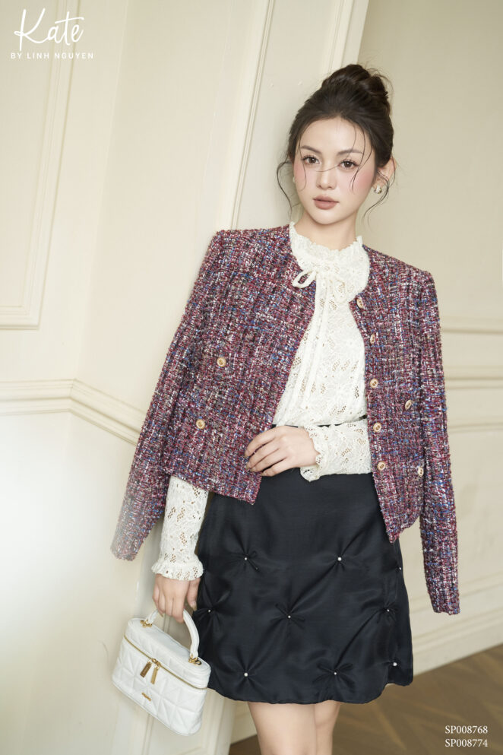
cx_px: 252
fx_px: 1048
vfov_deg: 39.6
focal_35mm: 50
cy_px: 378
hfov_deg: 27.0
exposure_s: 1/160
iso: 400
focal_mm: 50
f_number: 3.2
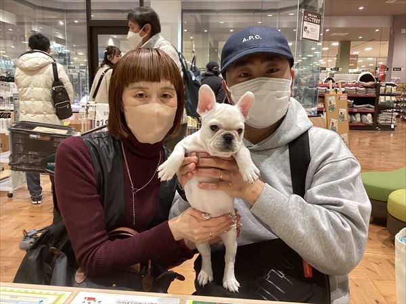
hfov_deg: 58.4
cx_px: 203
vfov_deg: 45.4
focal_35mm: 31
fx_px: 364
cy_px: 152
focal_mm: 3.3
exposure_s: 1/60
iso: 160
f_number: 2.4
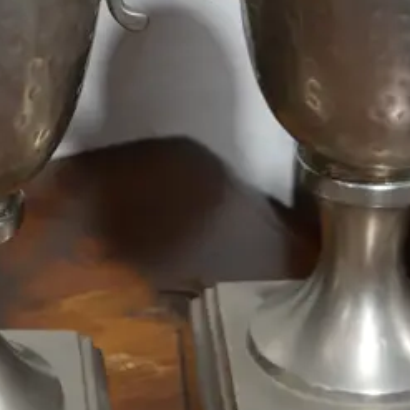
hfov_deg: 13.2
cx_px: 160
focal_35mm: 132
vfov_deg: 12.8
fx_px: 1769
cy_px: -116
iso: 400
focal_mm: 18
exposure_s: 1/60
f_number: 4
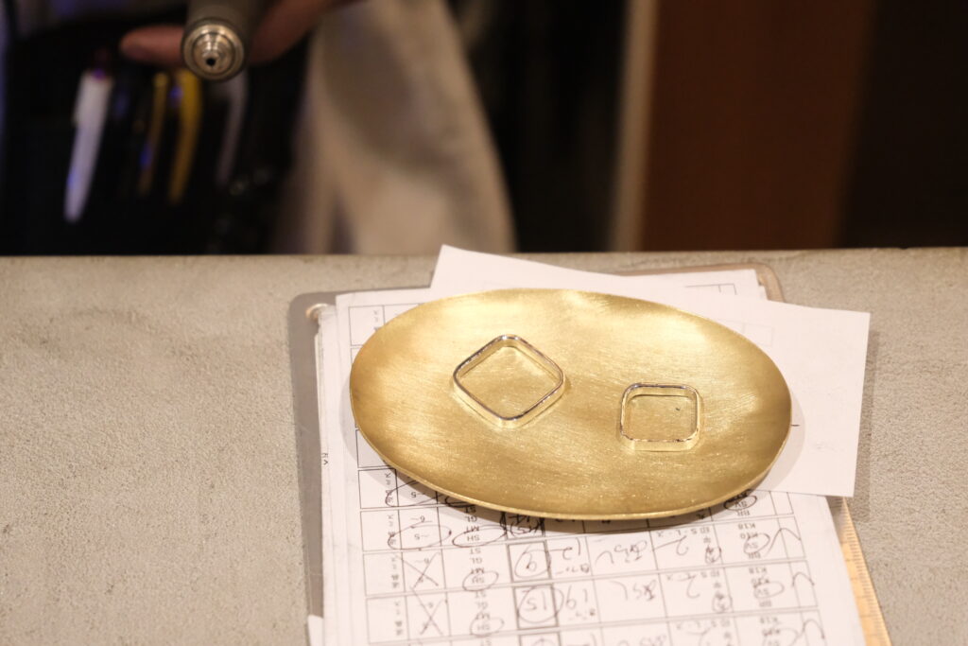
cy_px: 323
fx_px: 2017
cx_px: 484
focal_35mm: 75
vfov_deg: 18.2
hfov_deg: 27.0
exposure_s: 1/300
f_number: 4.8
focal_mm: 50
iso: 6400
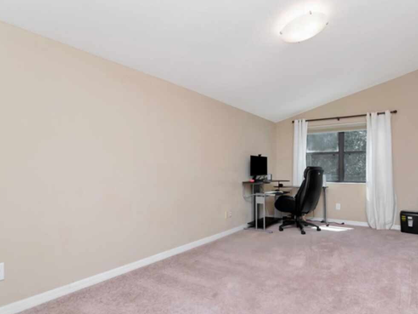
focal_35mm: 21
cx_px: 238
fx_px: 249
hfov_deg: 79.5
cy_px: 171
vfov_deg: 64.3
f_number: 7.1
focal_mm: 11
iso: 1000
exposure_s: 1/200
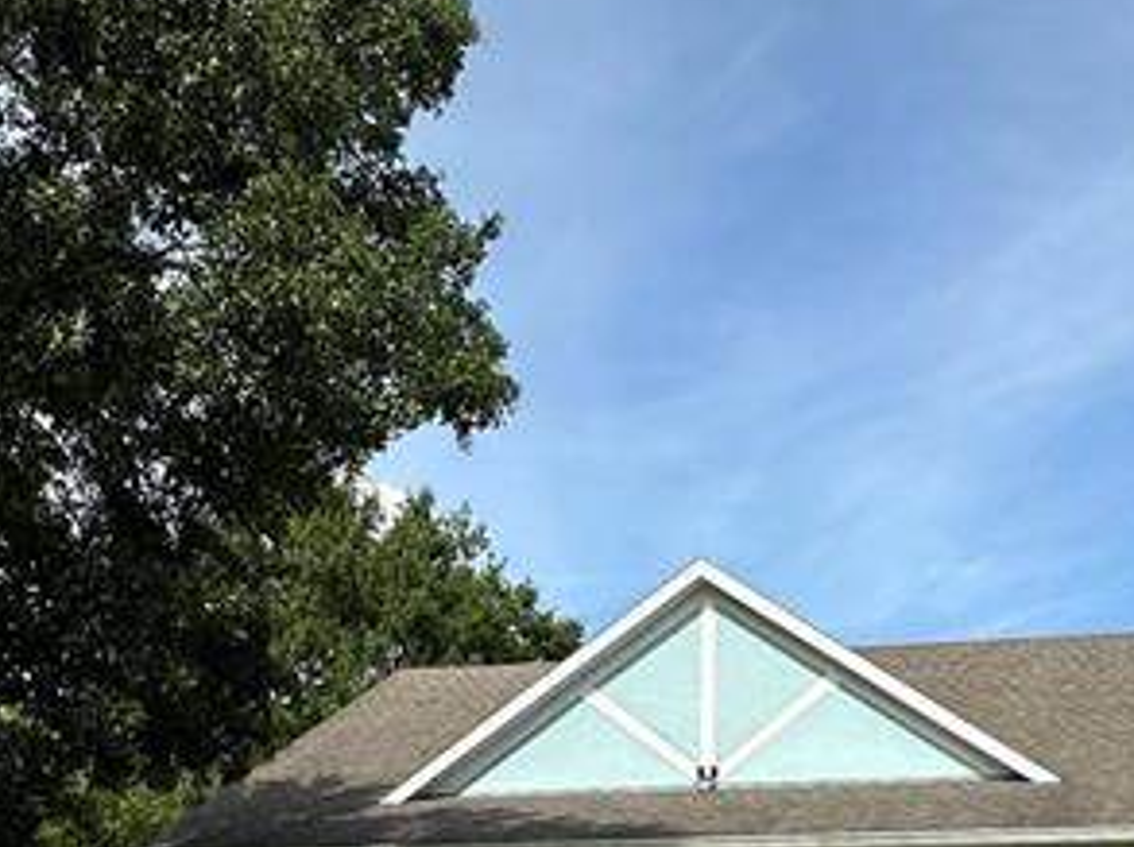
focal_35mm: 49
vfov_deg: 26.6
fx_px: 1603
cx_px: 844
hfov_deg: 38.0
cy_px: 990
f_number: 2.2
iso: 40
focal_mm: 2.22
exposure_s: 1/1453
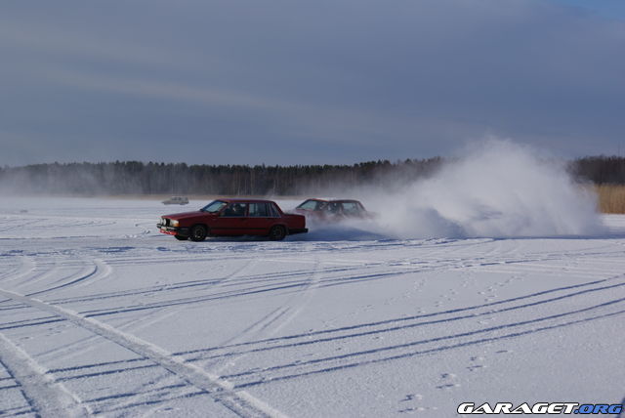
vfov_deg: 13.1
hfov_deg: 19.4
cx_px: 312
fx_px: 1825
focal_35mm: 105
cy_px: 209
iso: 100
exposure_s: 1/400
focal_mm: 70
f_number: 10
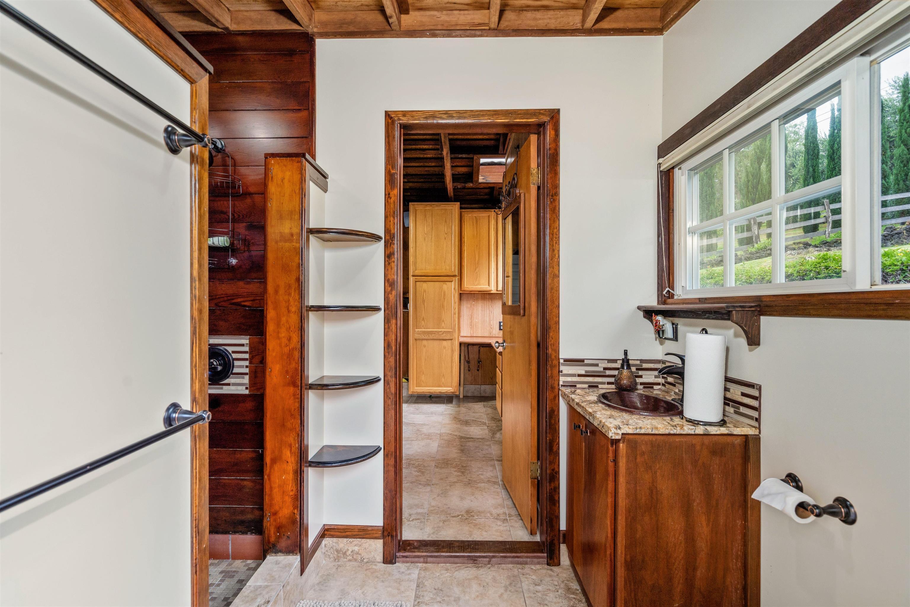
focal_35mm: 16
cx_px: 455
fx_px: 404
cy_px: 304
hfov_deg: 96.7
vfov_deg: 73.7
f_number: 7.1
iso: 500
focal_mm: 16
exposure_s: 1/13
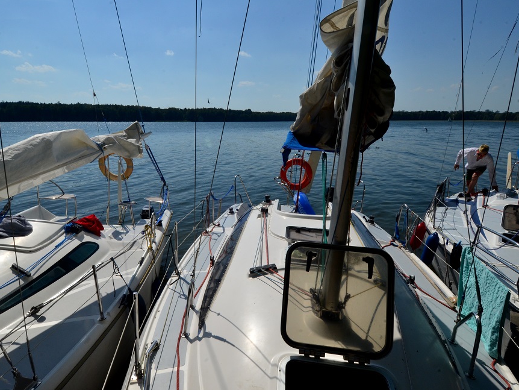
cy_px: 197
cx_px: 234
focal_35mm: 20
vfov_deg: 66.0
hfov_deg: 81.5
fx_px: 300
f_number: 20
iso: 400
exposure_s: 1/500
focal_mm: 12
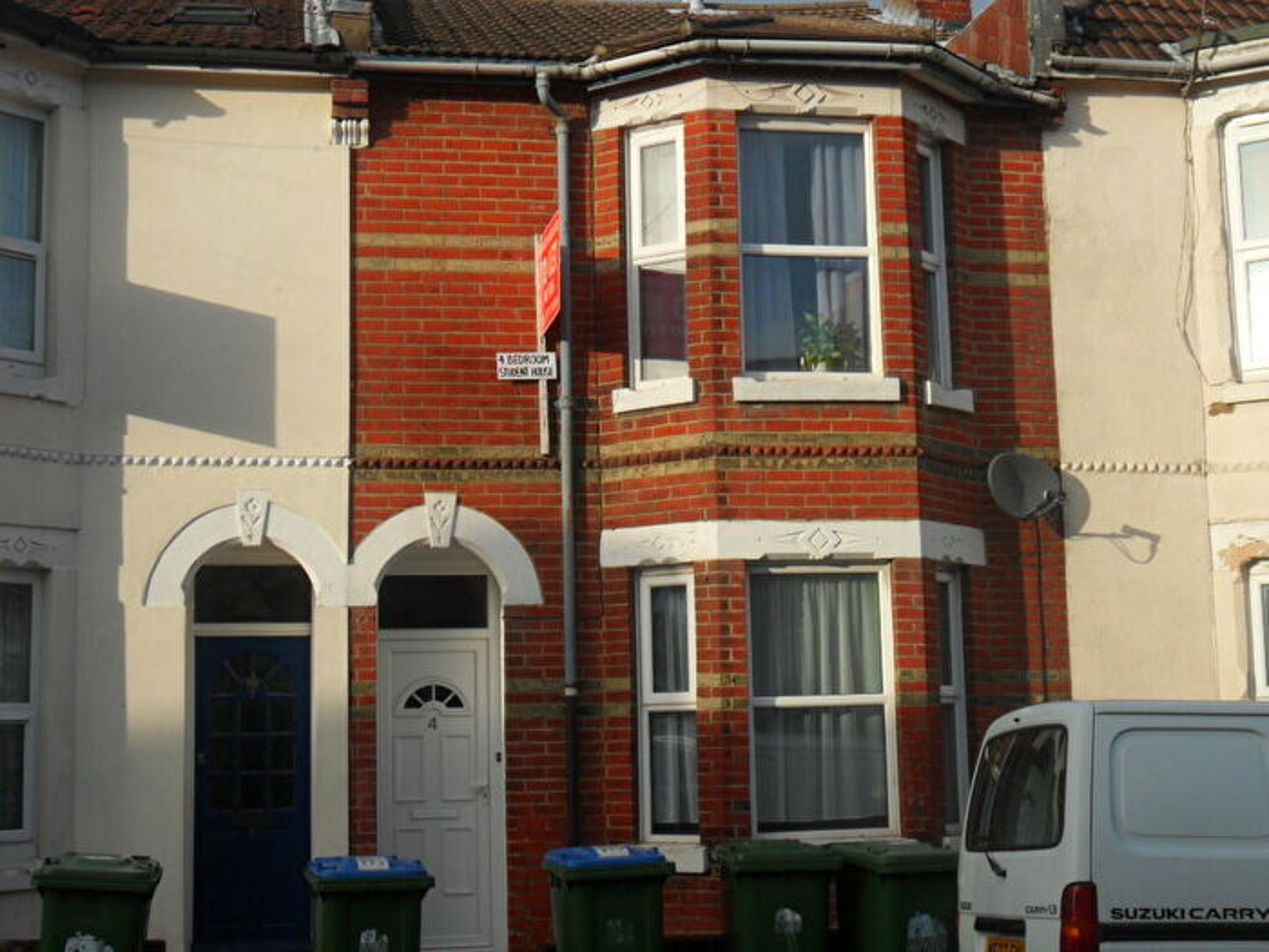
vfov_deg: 28.0
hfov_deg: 36.8
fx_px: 1906
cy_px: 476
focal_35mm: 52
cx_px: 634
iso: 80
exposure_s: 1/350
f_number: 5
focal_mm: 9.3
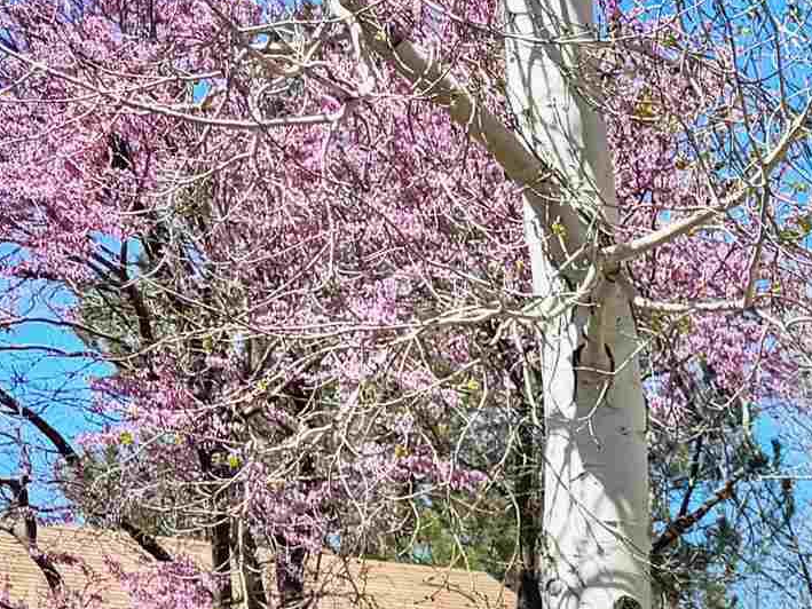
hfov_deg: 15.2
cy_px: 1012
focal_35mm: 104
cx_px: 1623
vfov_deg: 13.2
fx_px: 2440
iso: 80
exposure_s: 1/5348
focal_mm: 6.76
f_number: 1.78
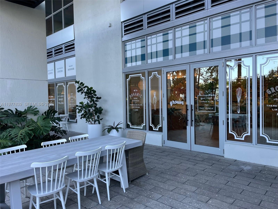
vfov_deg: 53.1
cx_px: 139
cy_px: 104
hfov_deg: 67.3
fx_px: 209
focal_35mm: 26
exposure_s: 1/120
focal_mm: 4.2
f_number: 1.6
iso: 32
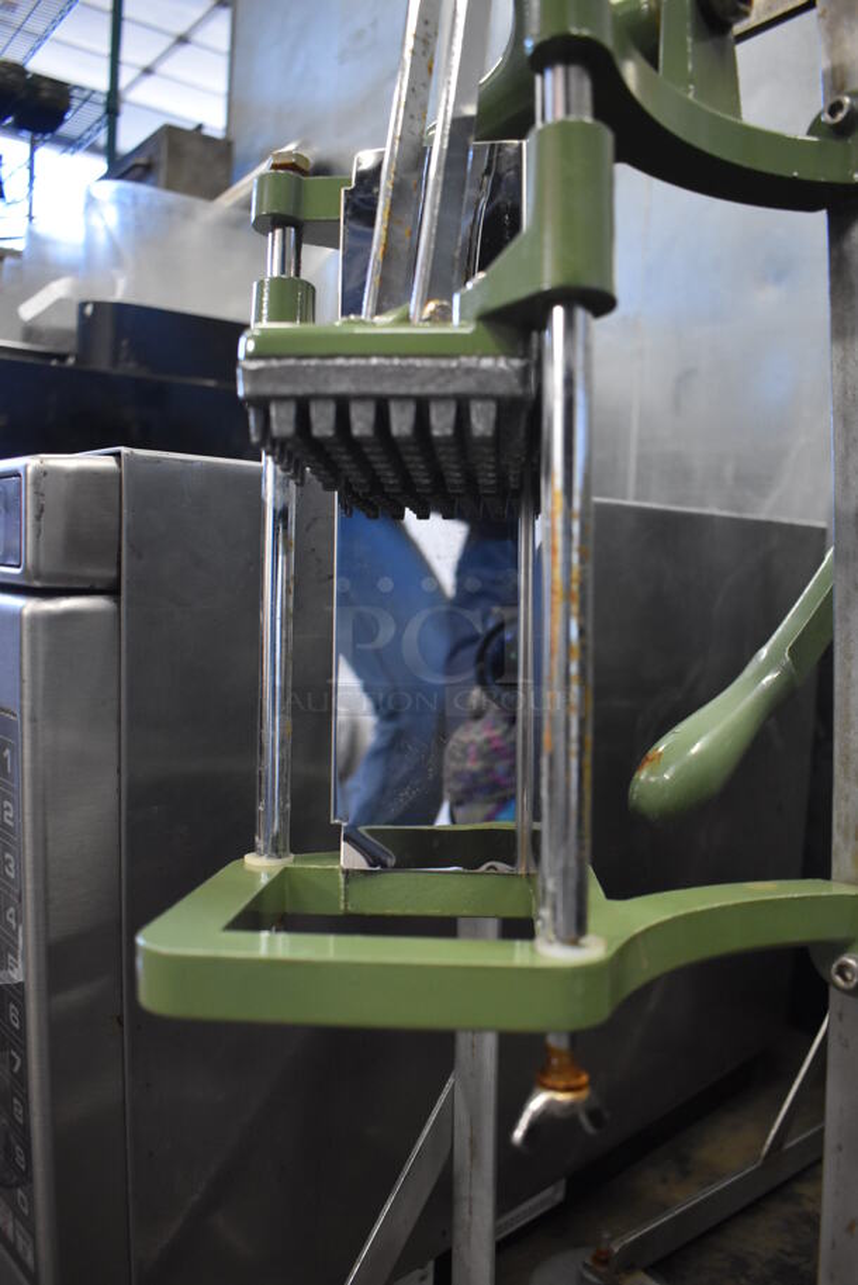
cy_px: 642
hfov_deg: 48.0
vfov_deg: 67.3
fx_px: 964
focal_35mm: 27
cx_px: 429
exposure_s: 1/125
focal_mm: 18
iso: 2200
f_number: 3.5
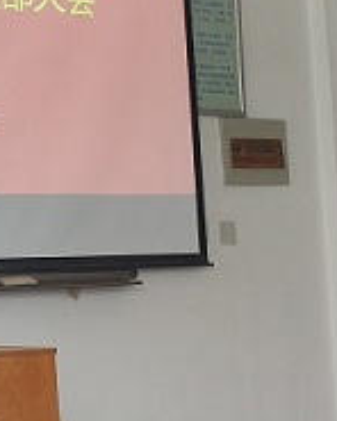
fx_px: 1496
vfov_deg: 16.0
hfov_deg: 12.0
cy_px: 121
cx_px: -223
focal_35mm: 120
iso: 344
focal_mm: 4.77
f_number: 1.75
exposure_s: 1/50
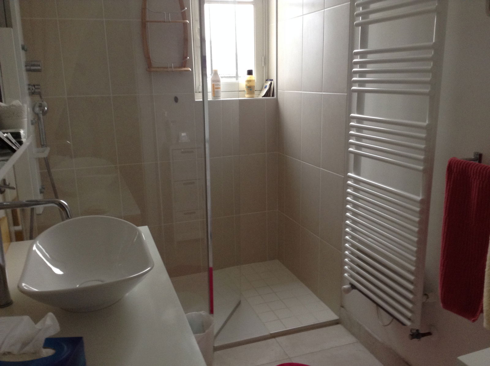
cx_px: 245
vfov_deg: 42.8
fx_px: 466
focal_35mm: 33
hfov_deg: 55.4
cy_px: 183
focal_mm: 3.3
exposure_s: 1/24
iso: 64
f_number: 2.4
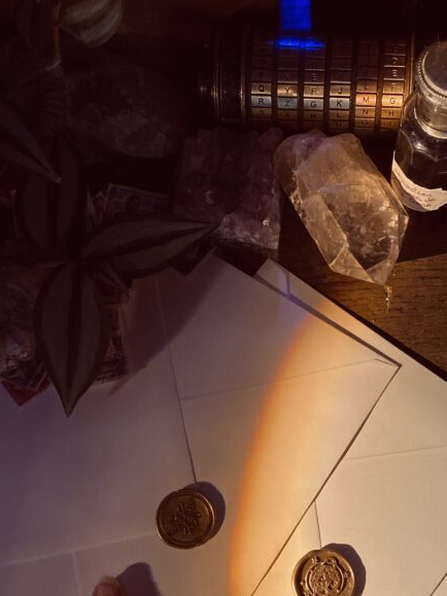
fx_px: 792
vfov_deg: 40.0
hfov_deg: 31.2
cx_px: 301
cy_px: 452
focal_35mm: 46
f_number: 1.8
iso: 320
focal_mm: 4.25
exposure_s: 1/60
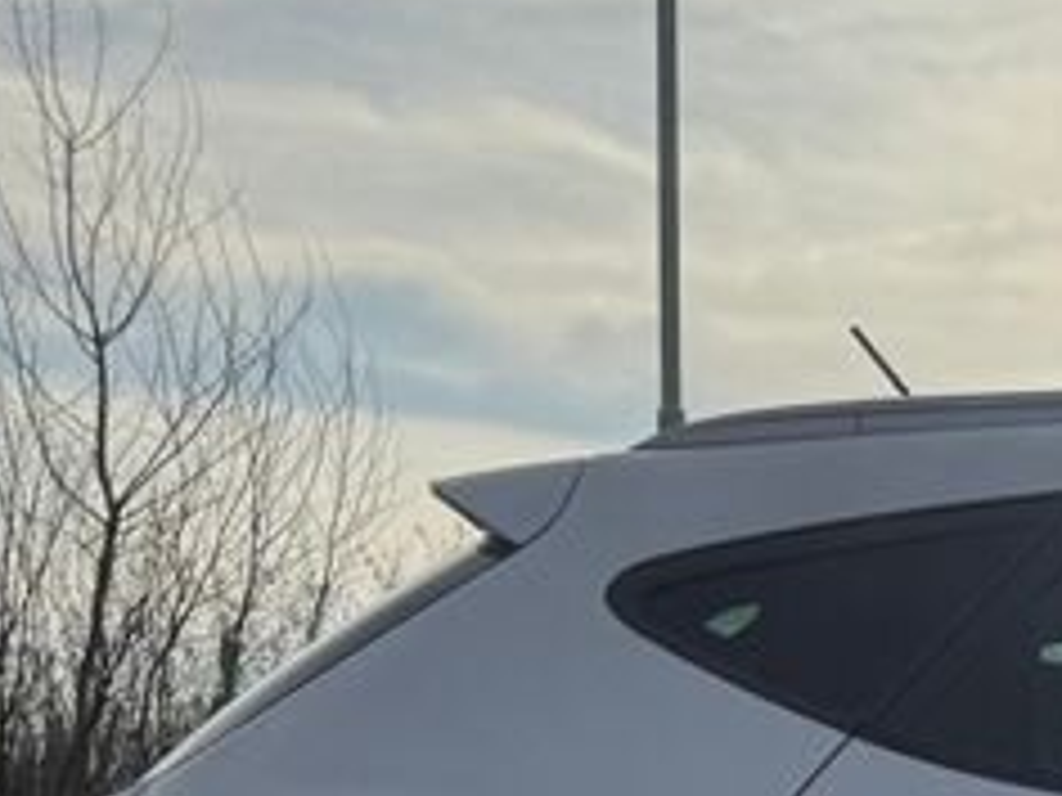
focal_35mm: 104
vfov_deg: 13.7
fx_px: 3191
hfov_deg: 15.6
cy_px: 1016
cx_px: 2025
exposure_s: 1/11905
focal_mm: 6.76
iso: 80
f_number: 1.78
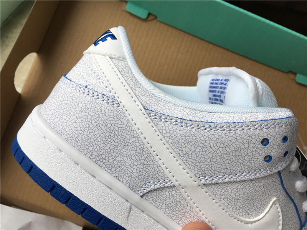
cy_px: 115
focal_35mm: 29
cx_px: 154
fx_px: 257
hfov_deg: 61.7
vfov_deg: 48.2
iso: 32
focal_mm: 4.15
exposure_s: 1/100
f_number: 2.2
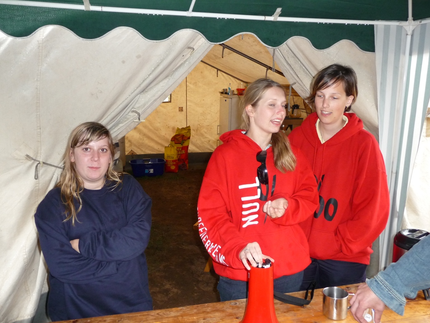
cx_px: 215
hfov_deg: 60.0
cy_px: 162
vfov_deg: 46.8
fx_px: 373
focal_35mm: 30
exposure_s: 1/30
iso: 250
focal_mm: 5
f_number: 3.4
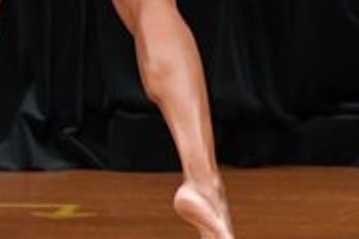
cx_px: 61
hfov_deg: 1.7
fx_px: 12294
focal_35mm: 1234
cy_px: -149
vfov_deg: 1.1
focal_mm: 190
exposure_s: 1/400
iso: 4000
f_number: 5.6
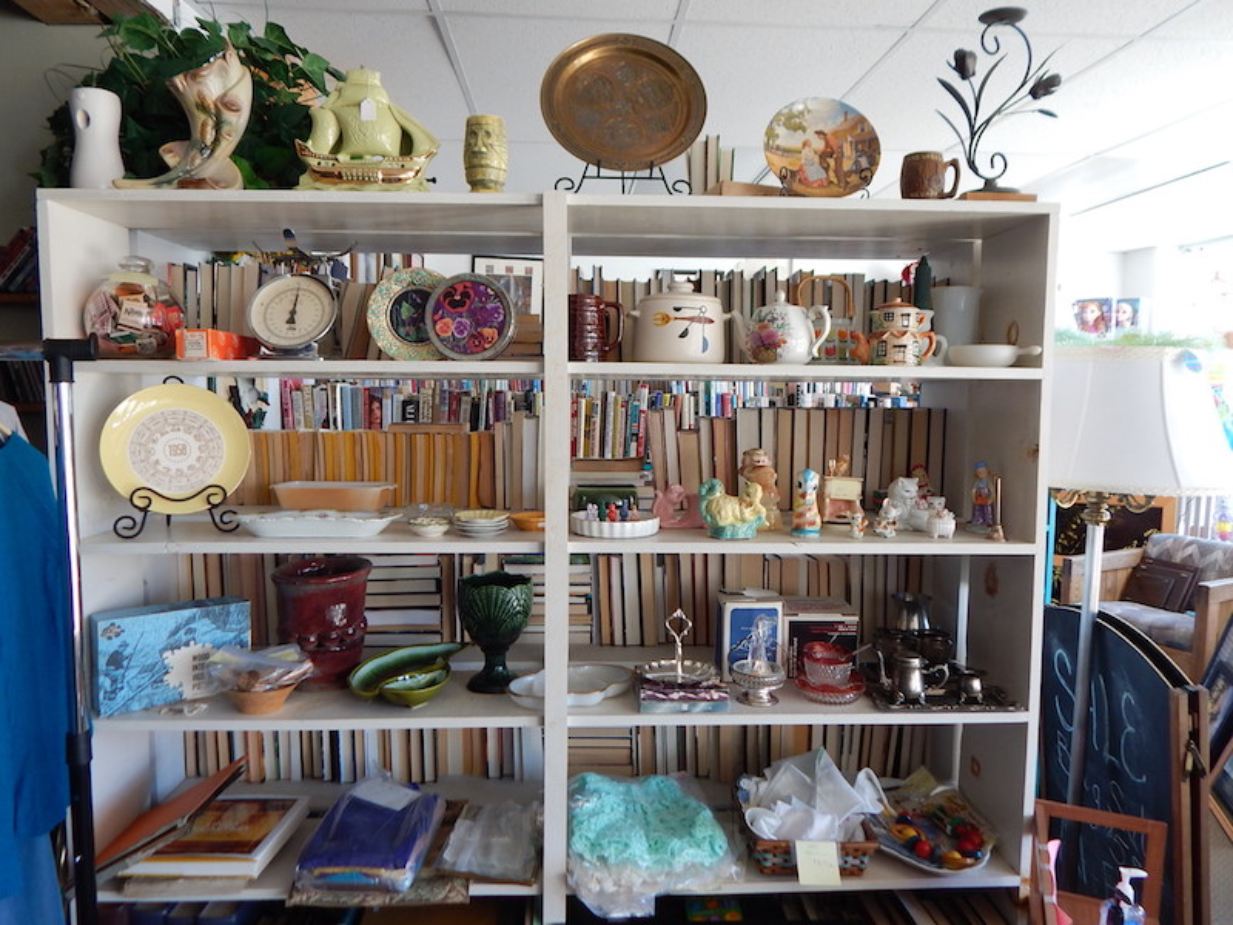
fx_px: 890
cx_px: 616
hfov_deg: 69.4
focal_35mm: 25
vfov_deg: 54.9
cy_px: 462
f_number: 3.1
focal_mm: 4.5
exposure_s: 1/30
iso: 140
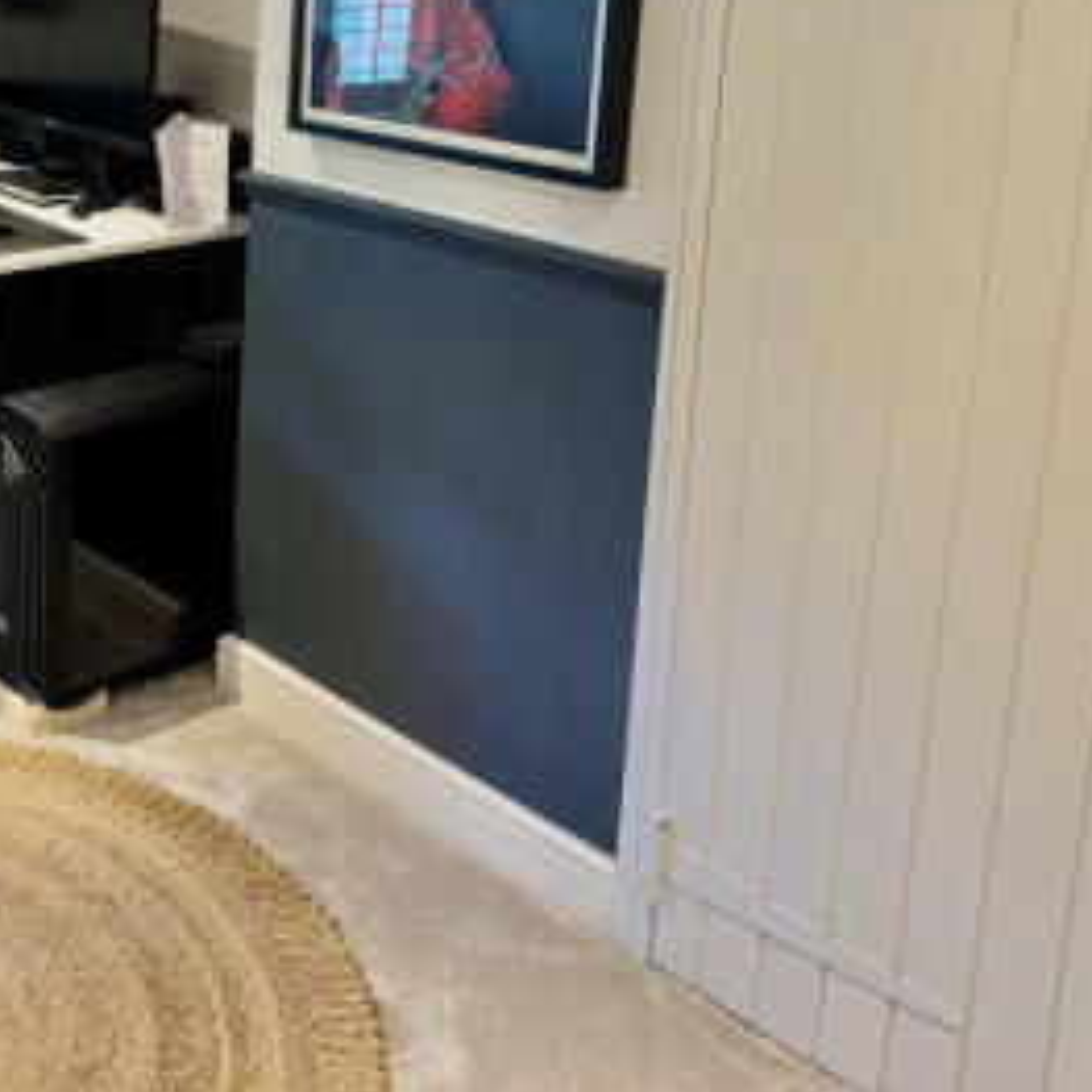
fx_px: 1677
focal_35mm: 47
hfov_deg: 34.2
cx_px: 127
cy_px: 218
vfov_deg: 34.9
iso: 200
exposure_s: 1/50
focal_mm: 6.76
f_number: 1.78
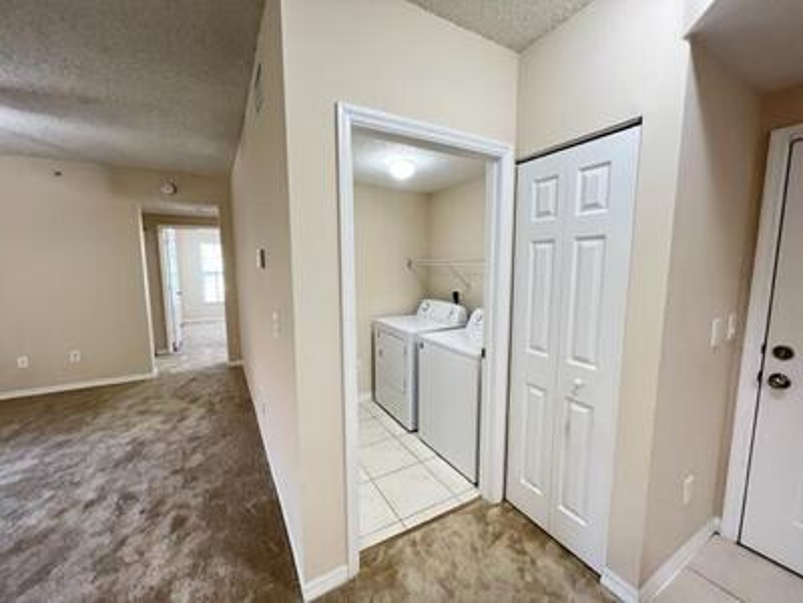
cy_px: 302
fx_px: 302
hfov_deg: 106.2
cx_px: 402
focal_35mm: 13
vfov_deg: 89.9
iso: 320
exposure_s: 1/60
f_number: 1.8
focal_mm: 1.57
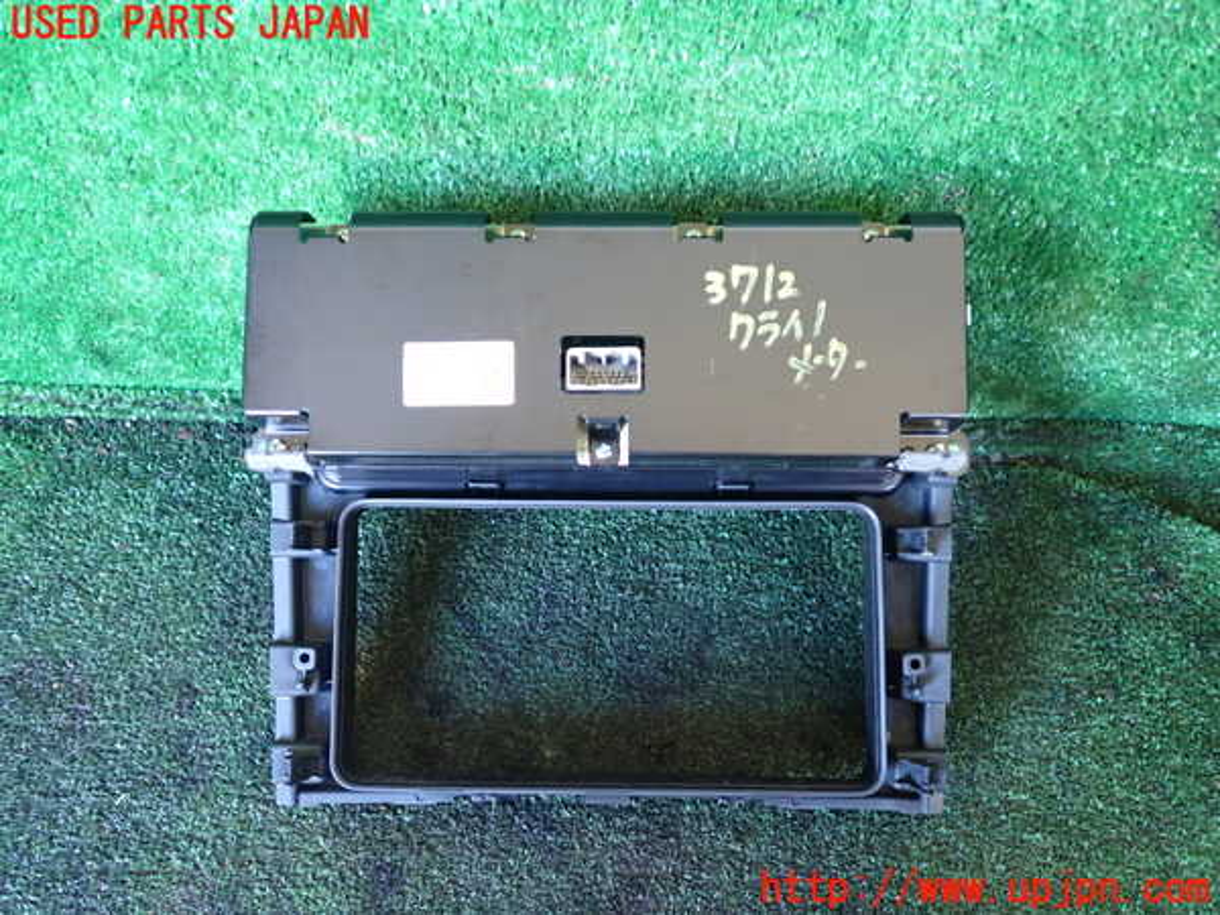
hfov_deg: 60.0
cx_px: 610
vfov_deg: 46.8
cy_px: 458
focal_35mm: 30
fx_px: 1057
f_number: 2.3
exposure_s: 1/30
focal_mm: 5.4
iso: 800
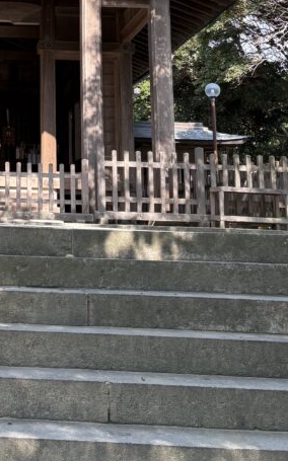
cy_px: 34
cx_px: -60
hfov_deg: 19.7
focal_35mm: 62
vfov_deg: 31.2
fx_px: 779
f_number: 1.6
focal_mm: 5.96
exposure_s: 1/462
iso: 50
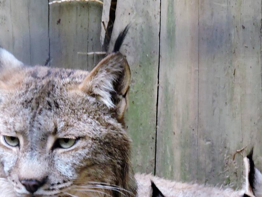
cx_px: 125
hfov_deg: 2.3
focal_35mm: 860
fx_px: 6510
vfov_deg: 1.7
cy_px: 194
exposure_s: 1/60
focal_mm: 77.6
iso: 640
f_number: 4.9
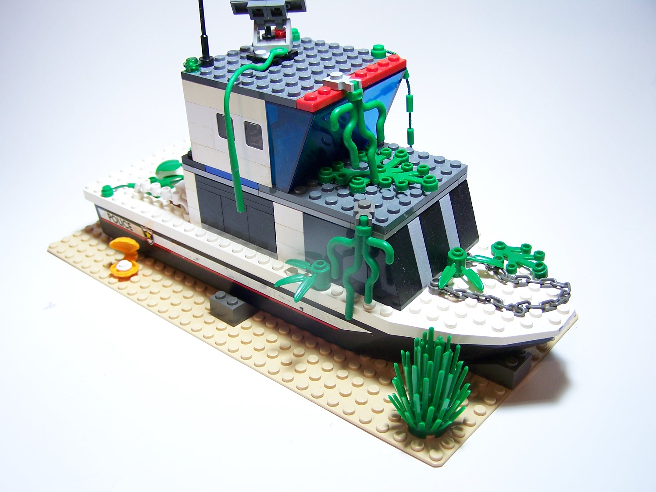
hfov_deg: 49.0
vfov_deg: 37.7
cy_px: 246
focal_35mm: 38
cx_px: 328
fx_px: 720
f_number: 2.8
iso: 80
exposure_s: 1/25
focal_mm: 6.3
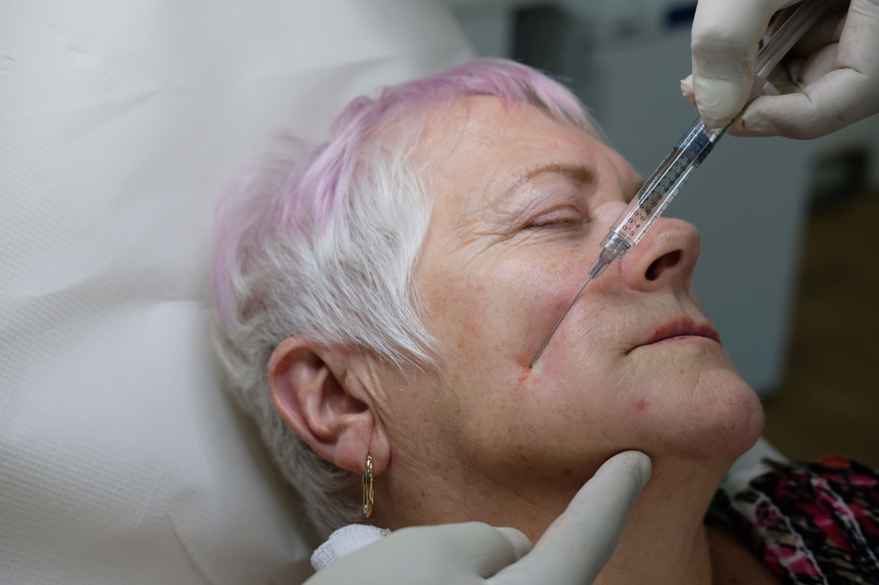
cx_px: 440
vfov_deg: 25.5
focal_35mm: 53
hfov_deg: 37.5
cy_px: 292
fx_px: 1293
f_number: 4
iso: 400
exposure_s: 1/180
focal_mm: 35
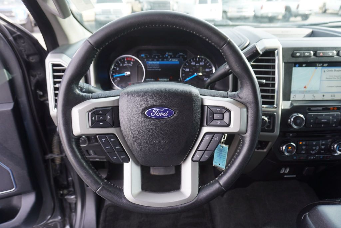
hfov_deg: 73.7
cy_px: 114
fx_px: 227
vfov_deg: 53.2
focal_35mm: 24
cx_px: 170
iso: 100
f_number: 4
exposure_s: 1/60
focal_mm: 16
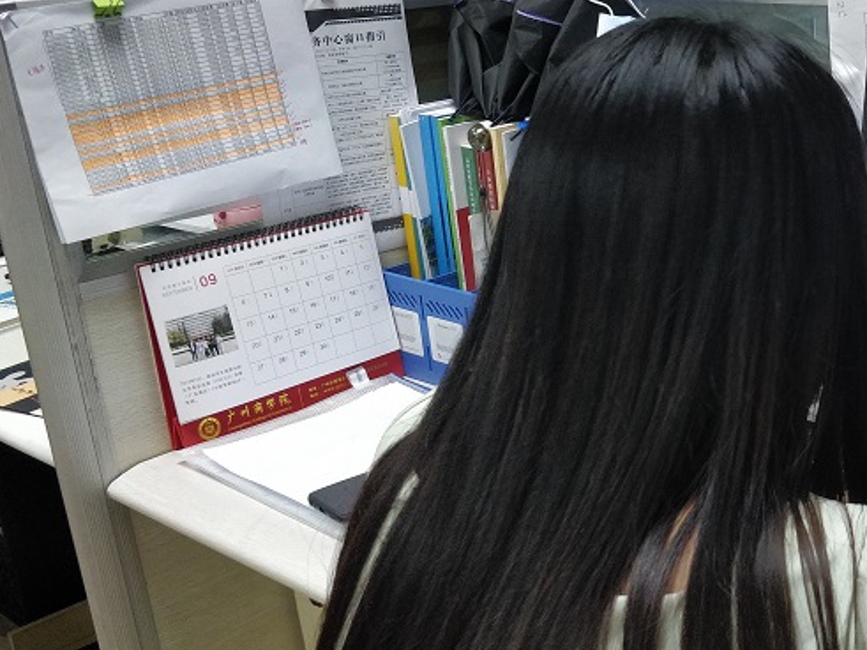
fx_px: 1102
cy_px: 333
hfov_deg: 39.7
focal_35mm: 44
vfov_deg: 32.9
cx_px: 788
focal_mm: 4.1
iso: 800
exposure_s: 1/50
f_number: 1.7
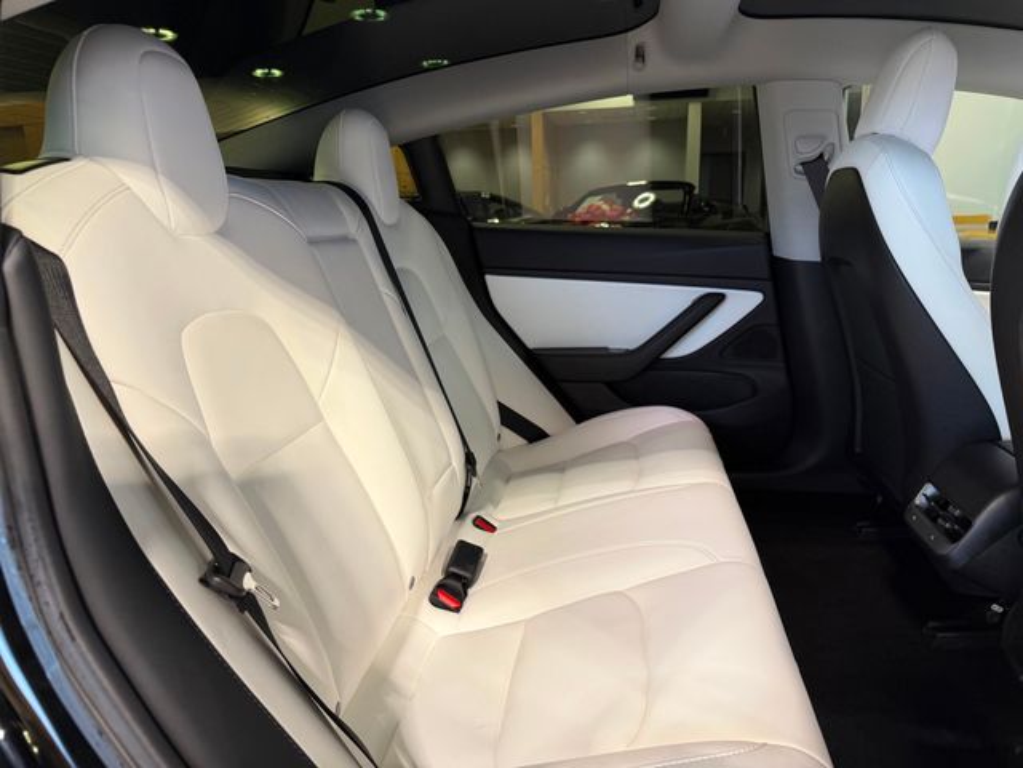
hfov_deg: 71.6
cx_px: 512
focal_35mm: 24
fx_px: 709
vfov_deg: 56.8
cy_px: 384
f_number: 1.78
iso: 160
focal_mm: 6.76
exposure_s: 1/41
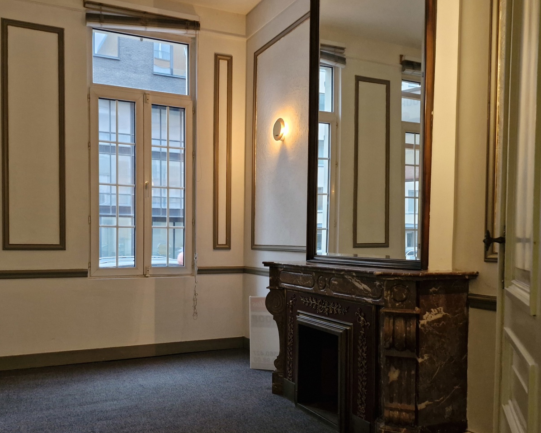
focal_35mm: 30
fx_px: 480
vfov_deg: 48.3
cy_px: 249
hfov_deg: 58.3
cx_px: 215
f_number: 1.8
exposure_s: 1/100
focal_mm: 5.54
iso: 1000
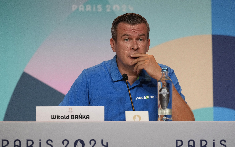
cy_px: 75
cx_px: 118
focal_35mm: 340
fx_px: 2178
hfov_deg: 6.2
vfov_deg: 3.9
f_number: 5.6
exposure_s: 1/400
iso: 2000
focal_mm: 333
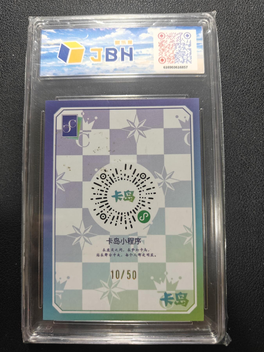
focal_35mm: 24
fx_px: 244
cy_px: 176
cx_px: 132
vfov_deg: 71.6
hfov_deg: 56.8
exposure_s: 1/50
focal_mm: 5.59
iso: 250
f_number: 1.8
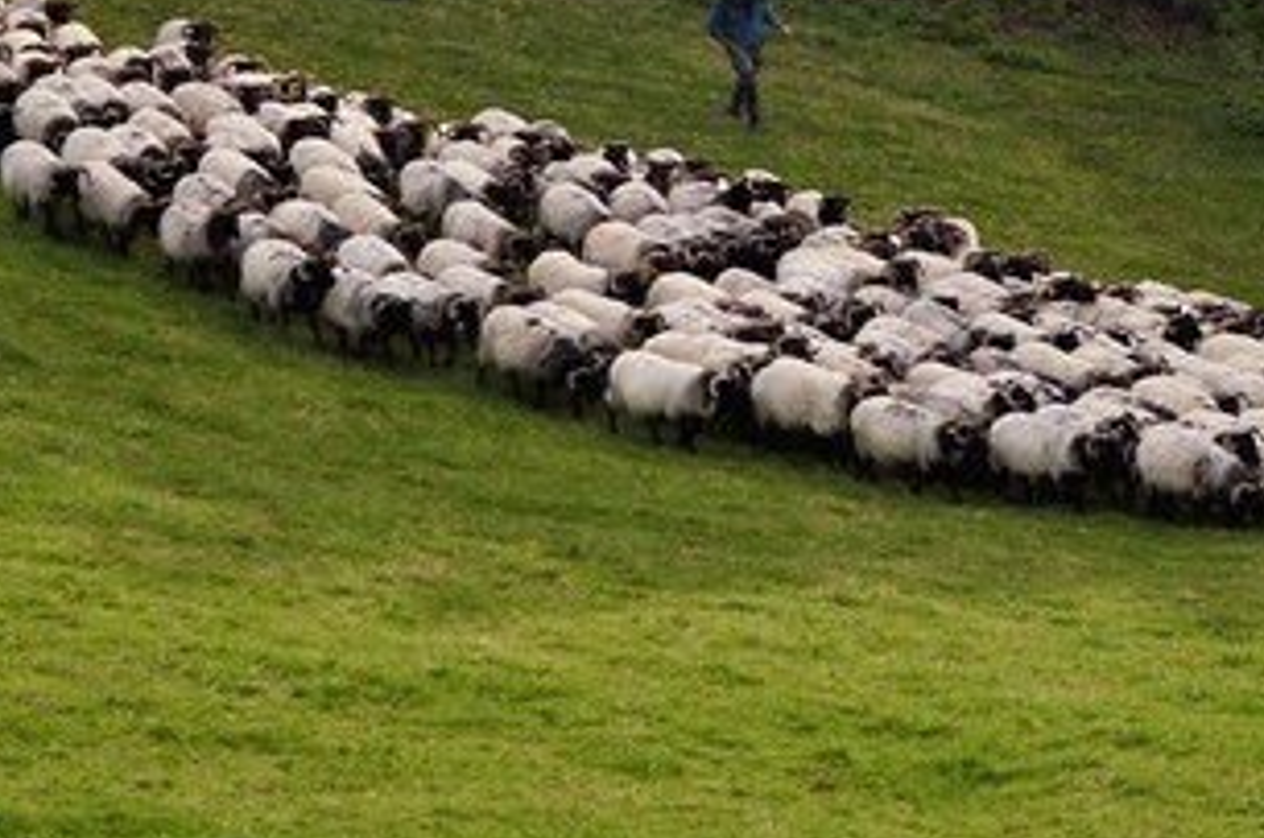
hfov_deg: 10.8
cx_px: 2284
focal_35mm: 178
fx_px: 6240
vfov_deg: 7.3
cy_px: -1036
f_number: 10
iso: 400
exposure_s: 1/200
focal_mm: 34
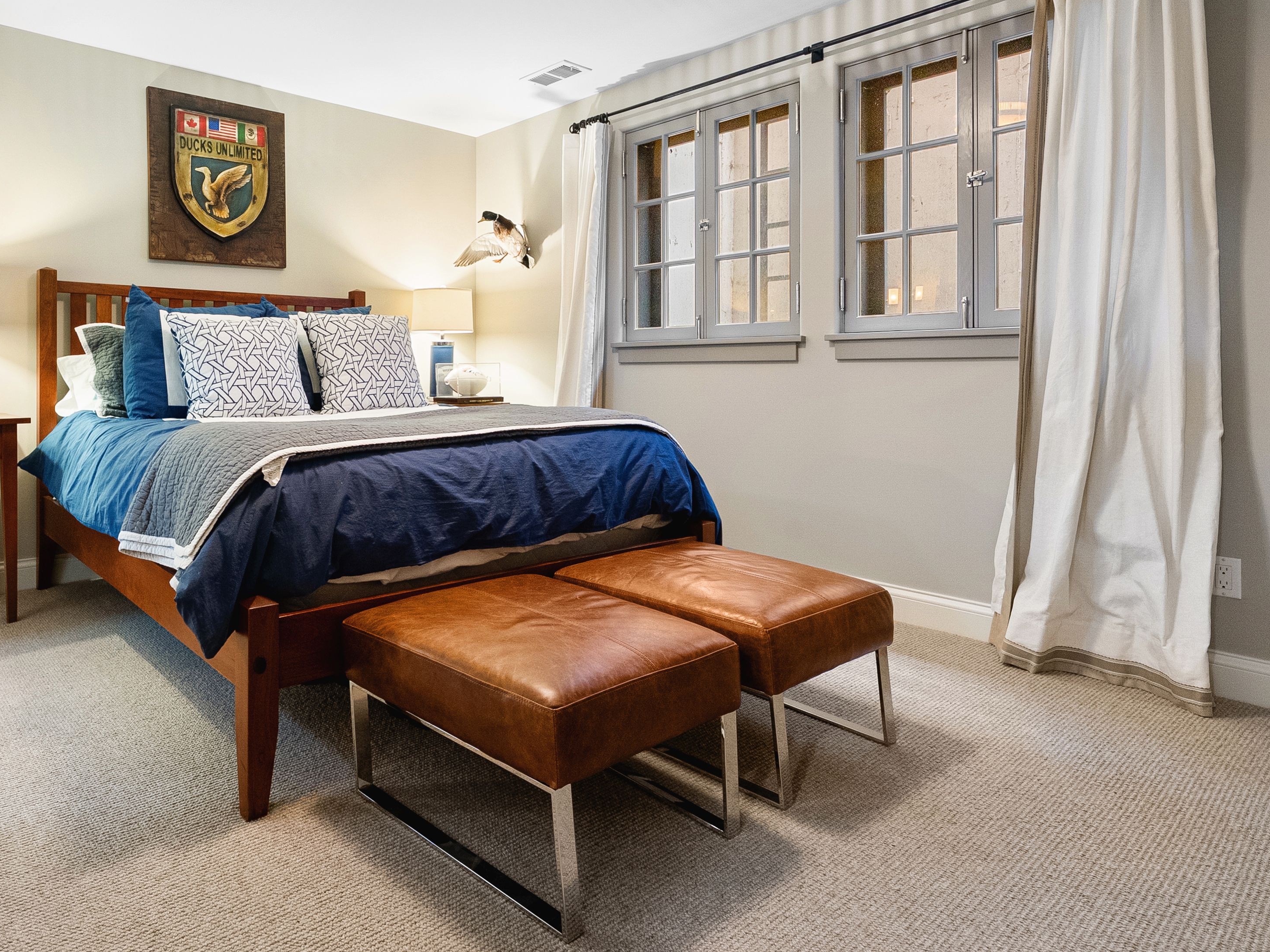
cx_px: 414
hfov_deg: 76.3
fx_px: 770
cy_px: 372
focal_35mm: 21
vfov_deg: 62.8
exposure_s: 1/1.67
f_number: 9
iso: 800
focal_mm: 15
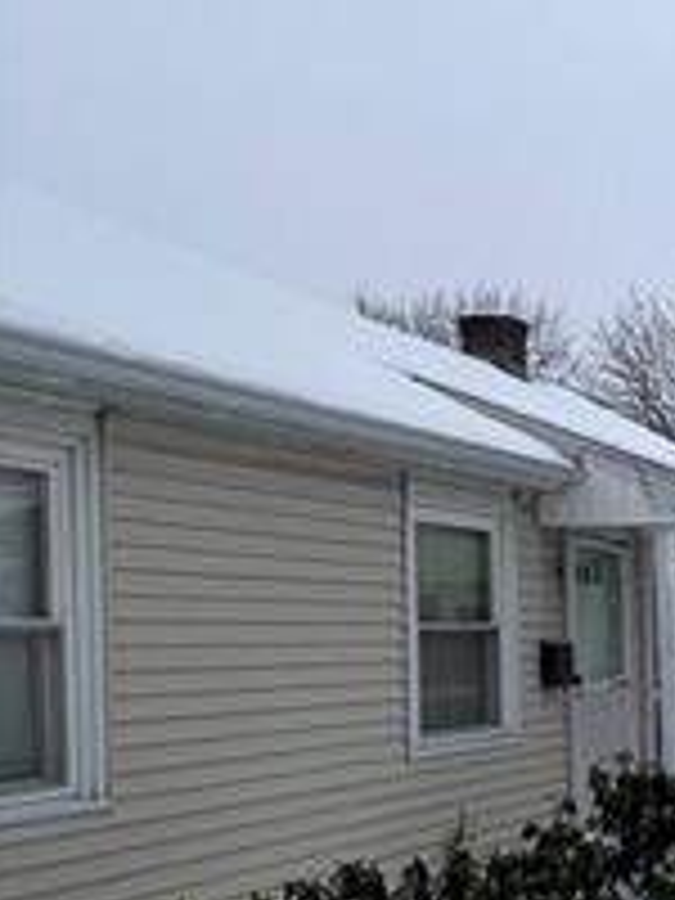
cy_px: 639
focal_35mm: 50
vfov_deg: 37.5
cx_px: 1282
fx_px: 1300
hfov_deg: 19.6
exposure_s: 1/1376
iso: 32
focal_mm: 1.57
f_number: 1.8
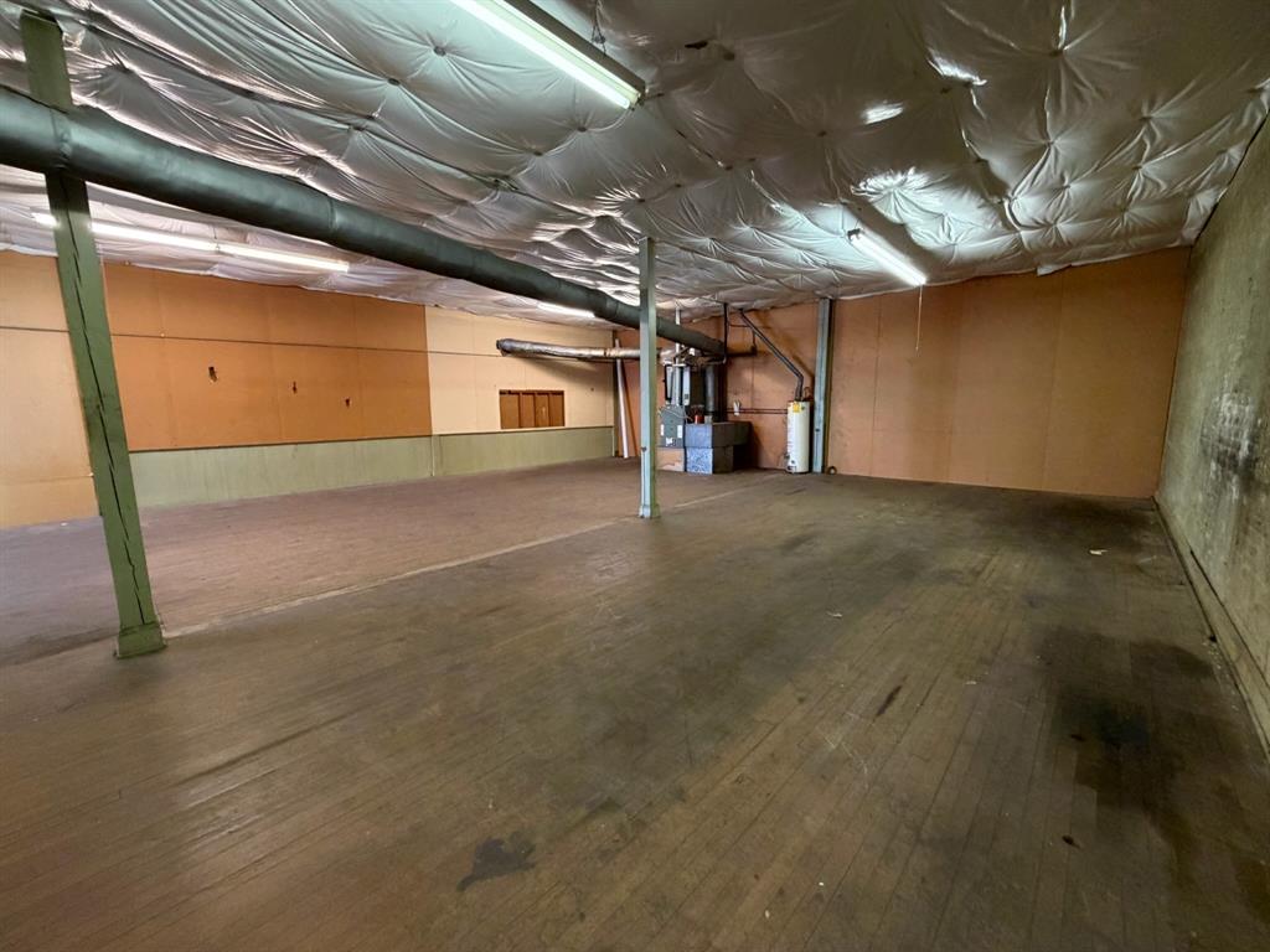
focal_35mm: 14
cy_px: 476
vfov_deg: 85.7
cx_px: 635
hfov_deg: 102.1
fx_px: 514
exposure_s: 1/60
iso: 500
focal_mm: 2.22
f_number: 2.2
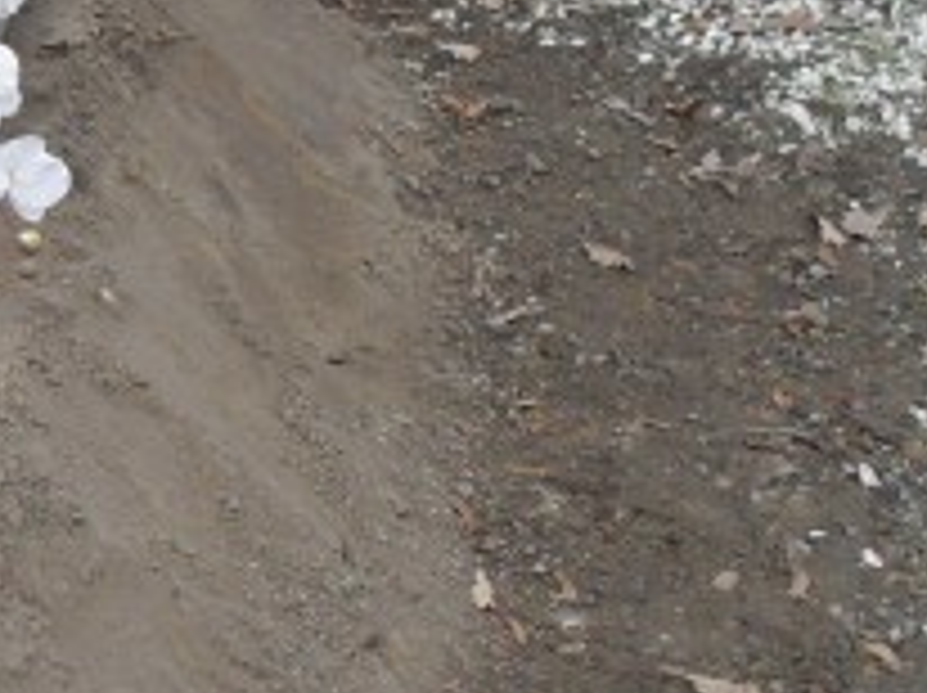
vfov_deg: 13.6
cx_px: -261
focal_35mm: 109
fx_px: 2916
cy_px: 333
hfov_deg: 17.1
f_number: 3.2
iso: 100
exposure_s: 1/180
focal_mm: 6.3
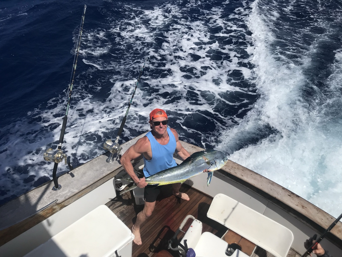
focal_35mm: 28
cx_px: 171
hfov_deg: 63.4
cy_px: 128
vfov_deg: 49.7
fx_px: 277
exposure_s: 1/5988
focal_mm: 3.99
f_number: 1.8
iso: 25
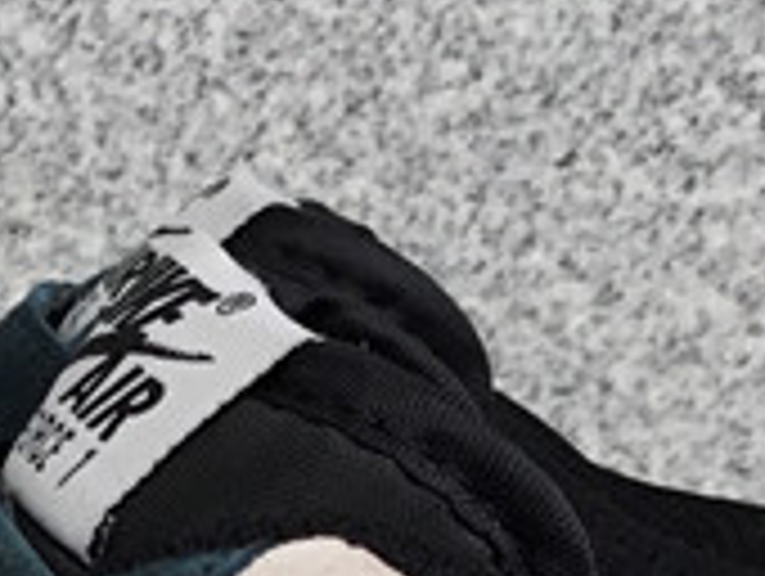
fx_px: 3629
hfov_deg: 11.8
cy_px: 1384
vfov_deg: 8.3
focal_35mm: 164
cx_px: -171
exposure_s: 1/100
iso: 32
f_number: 2.4
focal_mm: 3.3
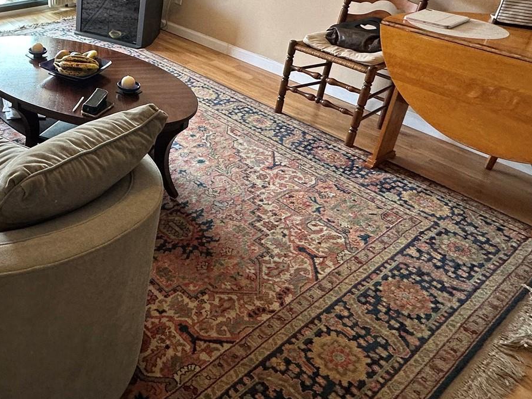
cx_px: 74
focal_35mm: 32
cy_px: 95
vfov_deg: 42.7
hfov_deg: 51.5
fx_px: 492
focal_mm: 2.22
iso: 160
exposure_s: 1/120
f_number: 2.2
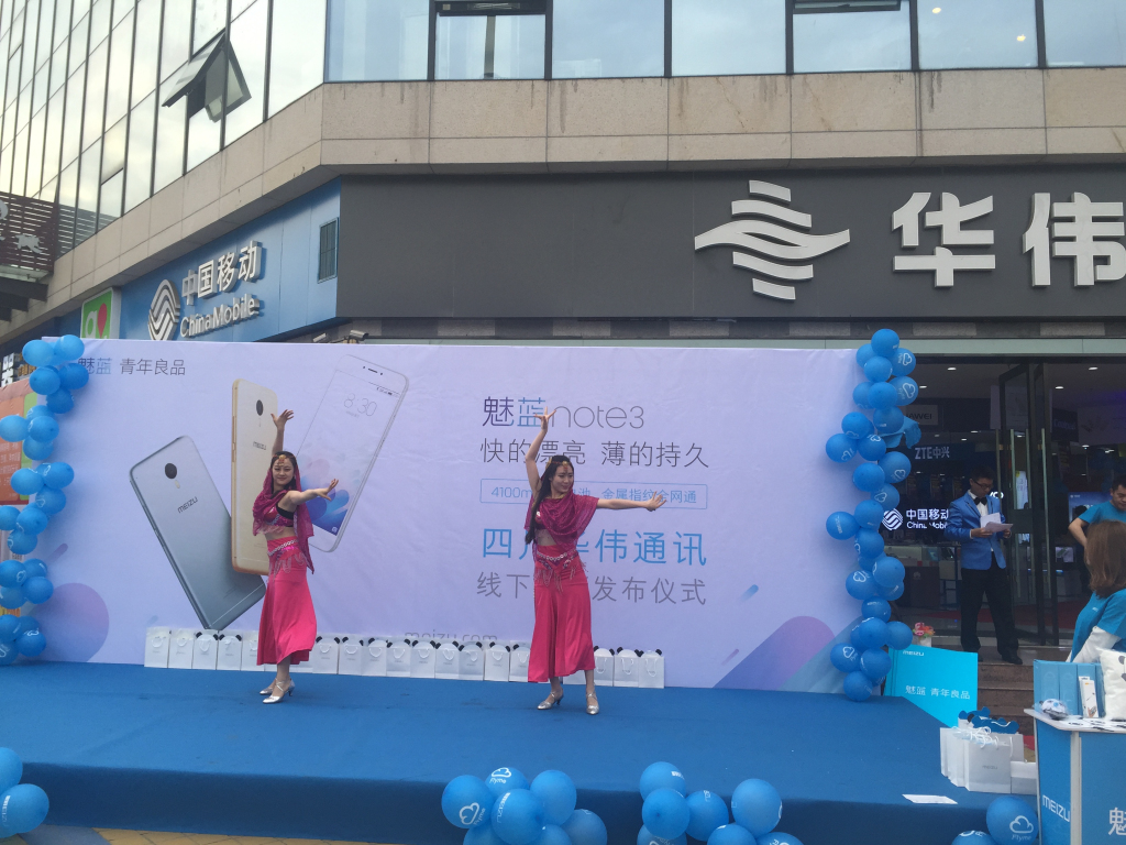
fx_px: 943
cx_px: 563
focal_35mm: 29
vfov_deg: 48.2
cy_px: 422
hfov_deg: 61.7
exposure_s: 1/430
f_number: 2.2
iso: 32
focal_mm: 4.15
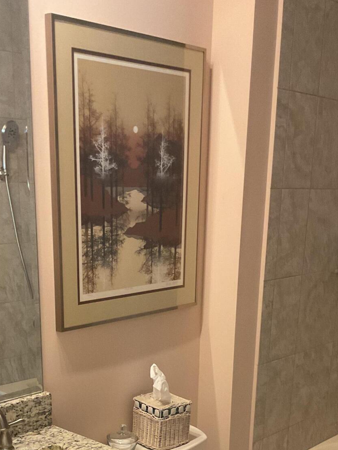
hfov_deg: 28.0
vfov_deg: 34.9
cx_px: 162
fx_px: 677
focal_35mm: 52
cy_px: 396
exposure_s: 1/60
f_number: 1.8
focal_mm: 3
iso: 200
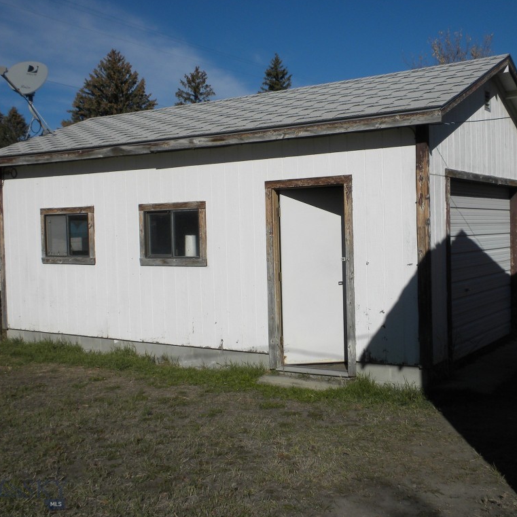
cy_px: 257
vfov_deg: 38.3
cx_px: 285
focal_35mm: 44
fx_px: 743
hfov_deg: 38.3
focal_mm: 6.6
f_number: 10
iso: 64
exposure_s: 1/362
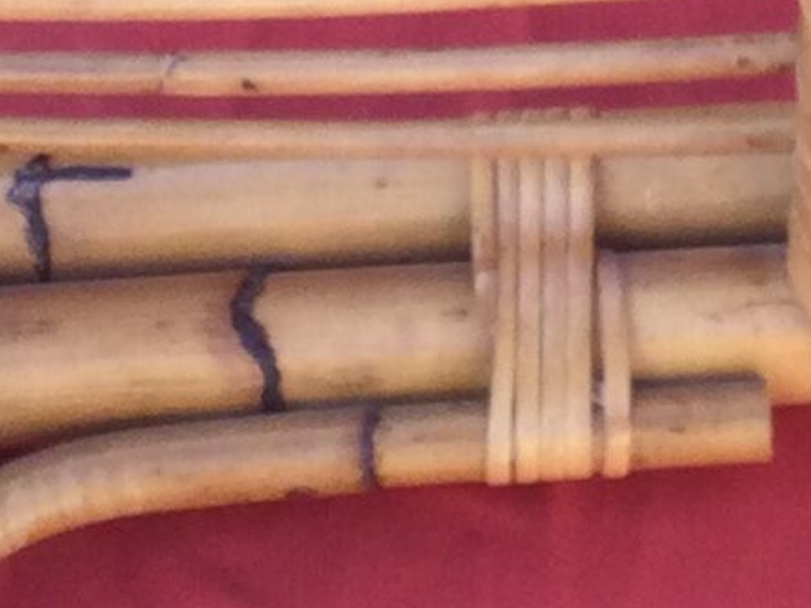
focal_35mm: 229
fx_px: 5362
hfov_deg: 8.5
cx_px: 1026
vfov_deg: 6.3
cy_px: -511
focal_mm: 3.3
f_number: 2.4
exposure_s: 1/100
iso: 25
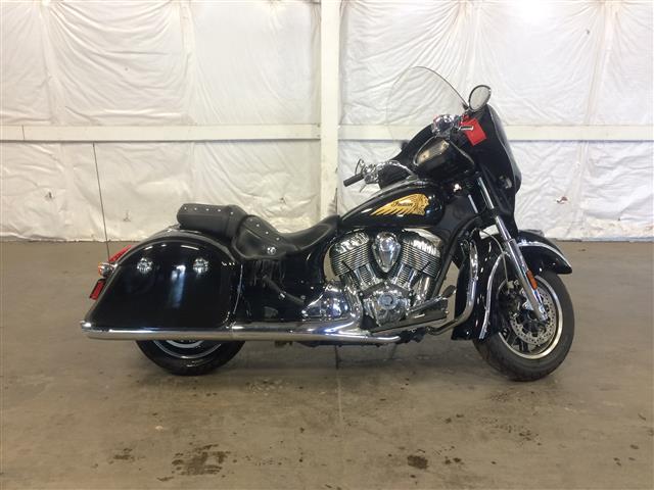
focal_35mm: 29
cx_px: 327
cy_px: 245
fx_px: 548
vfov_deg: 48.2
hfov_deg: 61.7
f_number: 2.2
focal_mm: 4.15
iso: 64
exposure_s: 1/30
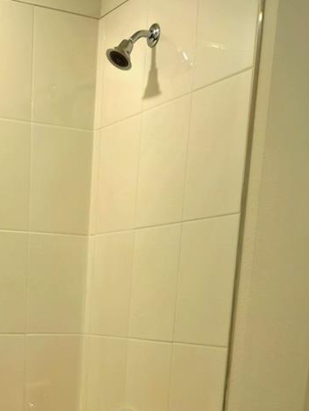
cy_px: 450
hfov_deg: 24.5
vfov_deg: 29.9
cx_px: 32
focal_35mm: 58
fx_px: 690
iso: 50
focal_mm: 5.4
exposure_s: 1/60.2
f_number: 1.8
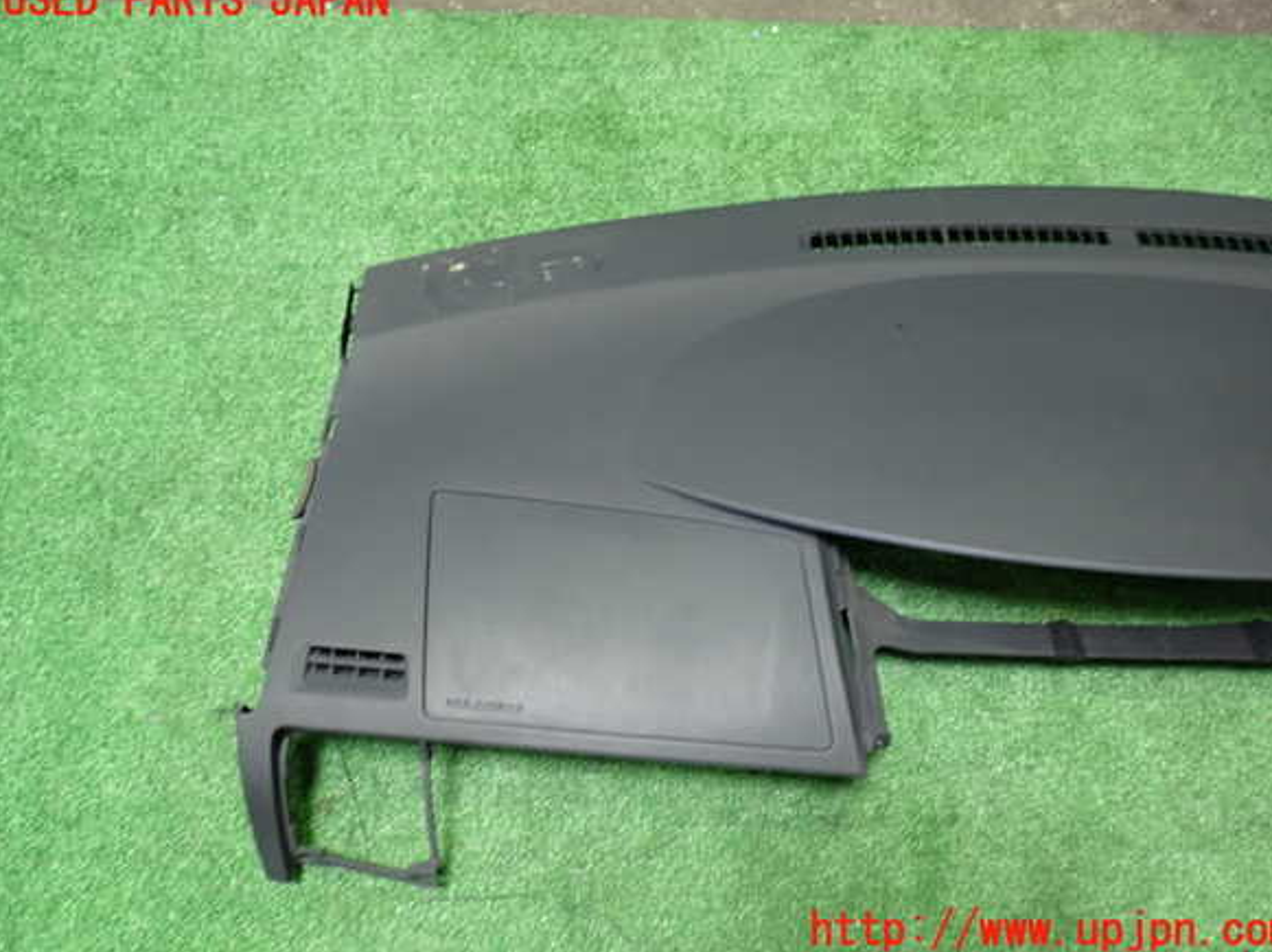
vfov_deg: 45.4
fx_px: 1138
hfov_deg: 58.4
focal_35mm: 31
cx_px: 648
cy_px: 466
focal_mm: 5.4
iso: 320
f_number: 2.3
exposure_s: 1/30
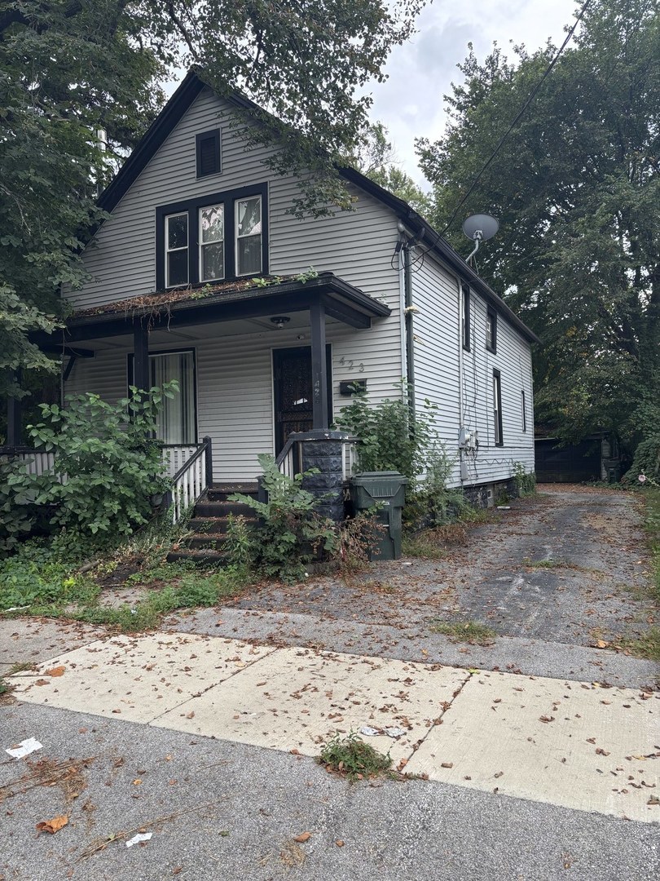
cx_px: 330
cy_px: 440
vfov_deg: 67.3
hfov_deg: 53.1
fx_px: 661
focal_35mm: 26
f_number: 1.6
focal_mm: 5.96
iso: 40
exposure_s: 1/143
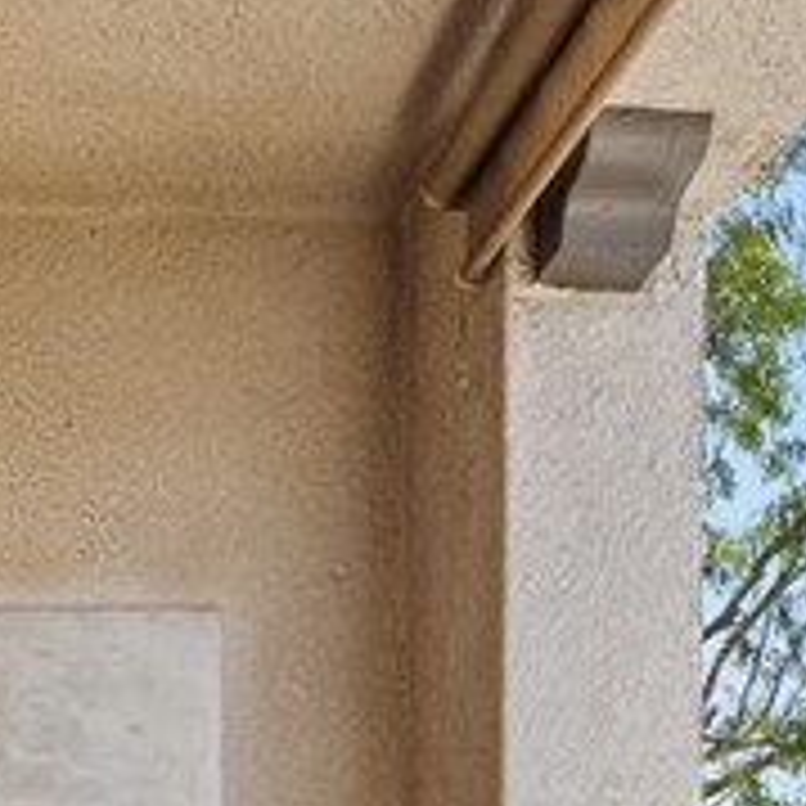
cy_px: 984
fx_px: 2055
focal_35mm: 78
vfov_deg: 20.6
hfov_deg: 21.0
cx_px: -104
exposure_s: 1/160
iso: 2000
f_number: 8
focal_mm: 16
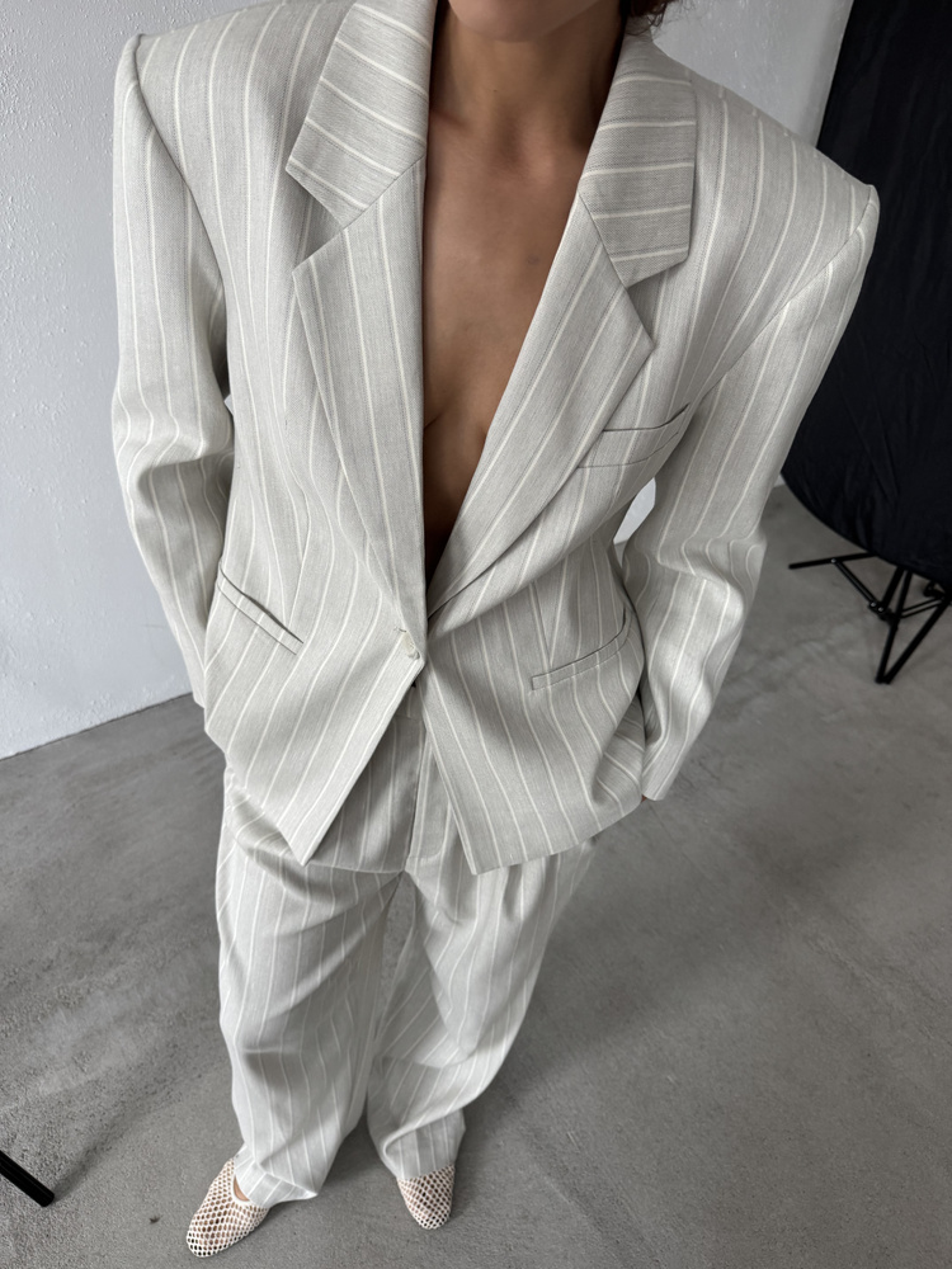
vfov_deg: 71.6
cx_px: 476
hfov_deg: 56.8
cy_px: 634
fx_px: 880
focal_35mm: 24
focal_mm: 6.76
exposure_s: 1/121
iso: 160
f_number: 1.78
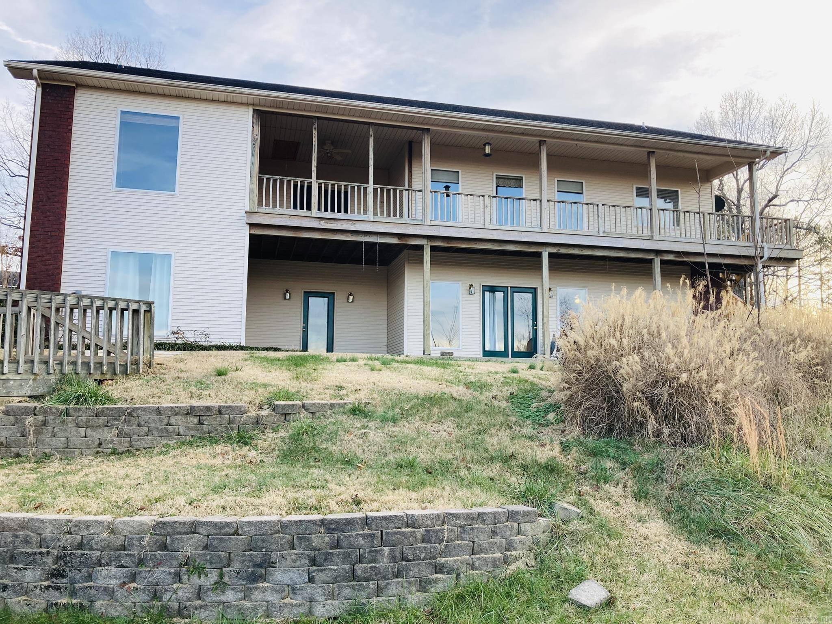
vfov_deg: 49.7
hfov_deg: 63.4
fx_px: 673
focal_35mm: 28
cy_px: 312
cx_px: 416
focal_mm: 3.99
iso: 25
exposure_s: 1/121
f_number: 1.8
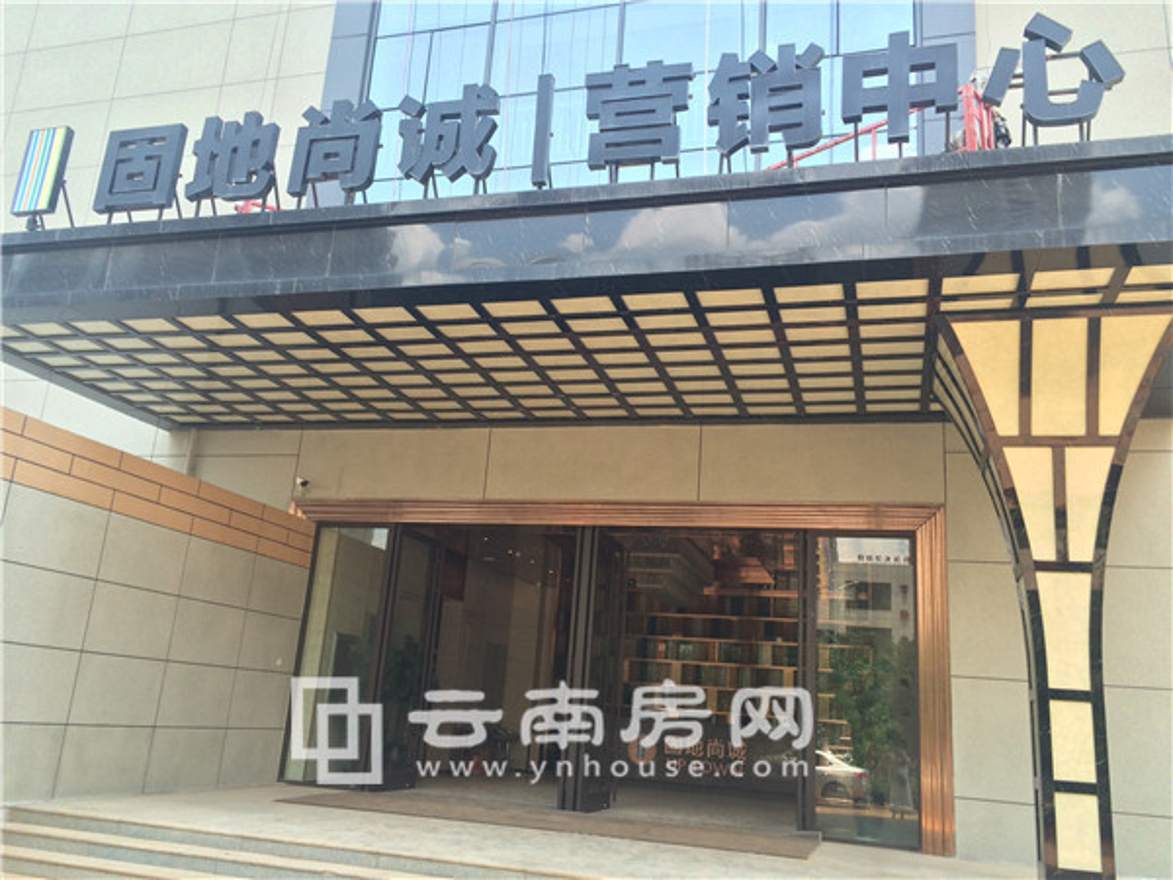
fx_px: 983
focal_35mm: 29
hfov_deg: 61.7
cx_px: 586
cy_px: 440
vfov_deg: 48.2
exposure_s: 1/237
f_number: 2.2
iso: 32
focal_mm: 4.15
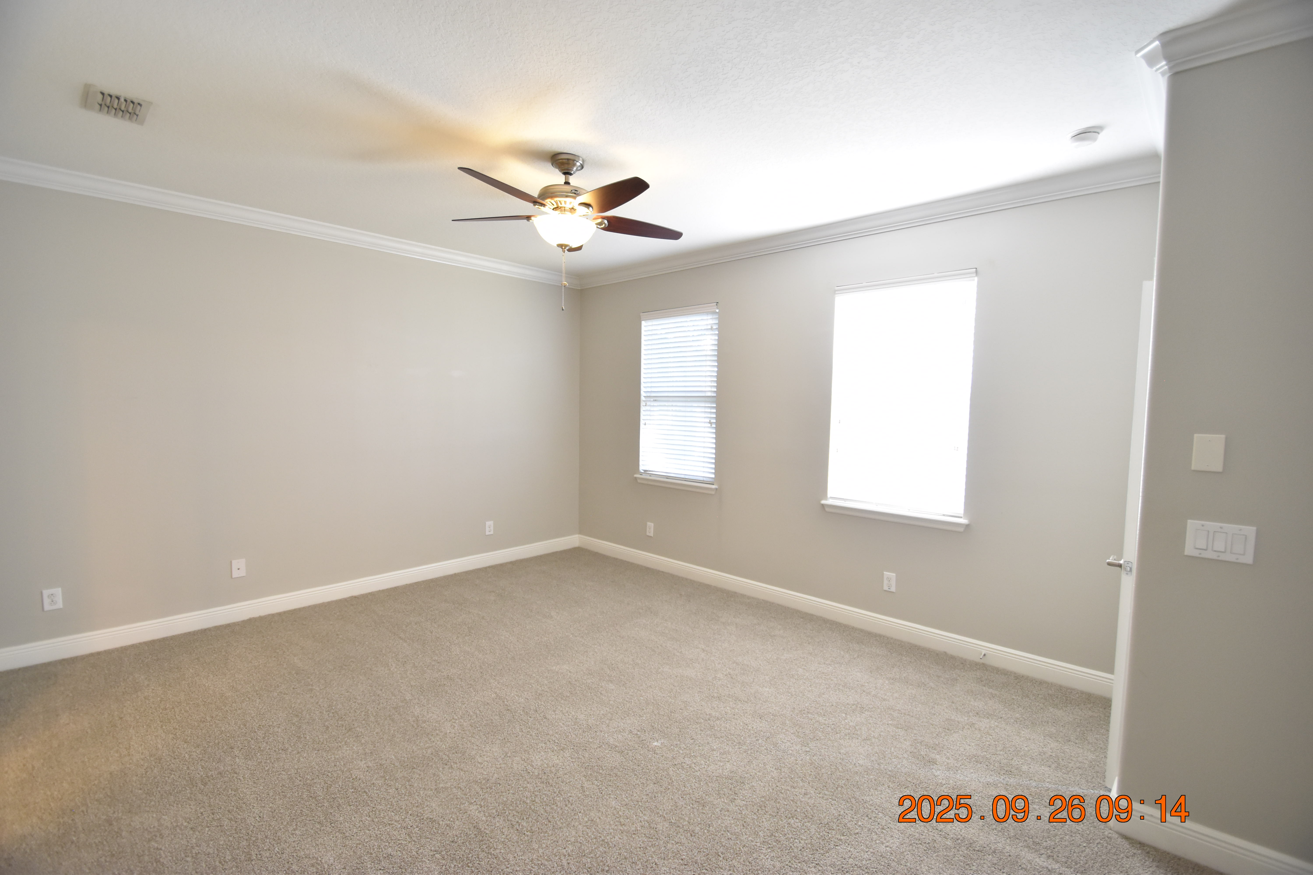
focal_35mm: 15
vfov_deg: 77.3
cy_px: 438
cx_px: 656
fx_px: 547
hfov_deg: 100.4
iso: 800
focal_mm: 10
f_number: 3.5
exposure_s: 1/60
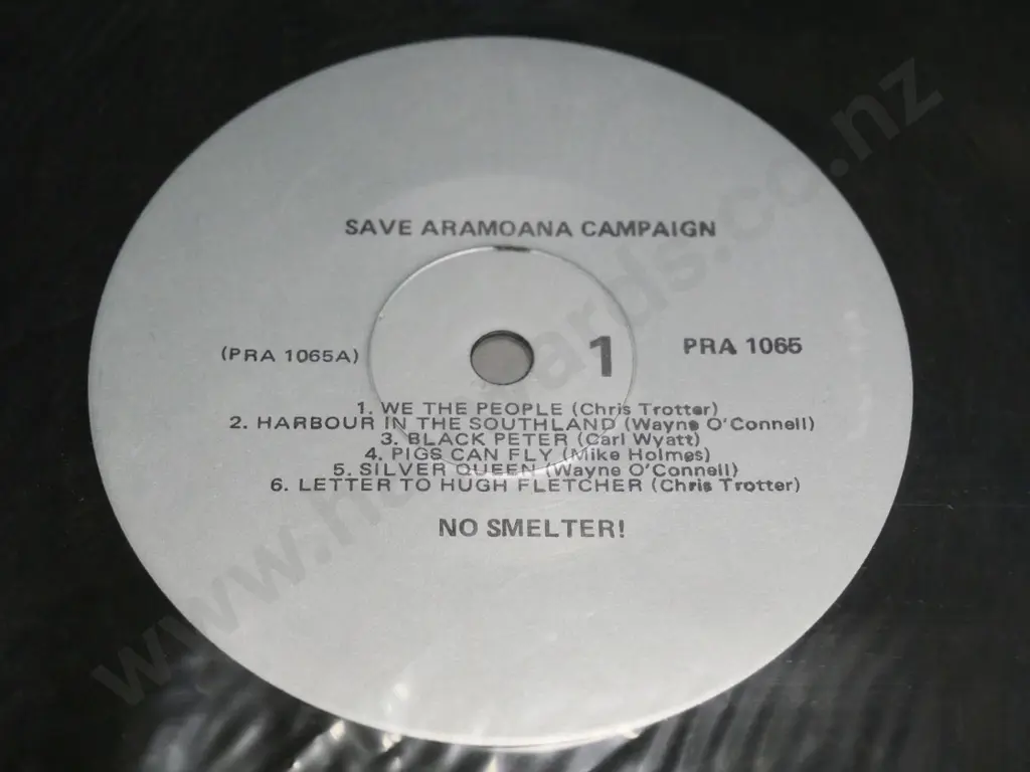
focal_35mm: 70
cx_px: 515
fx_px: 2083
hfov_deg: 27.8
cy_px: 386
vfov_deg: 21.0
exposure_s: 1/320
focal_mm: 35
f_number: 5.2
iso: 3200
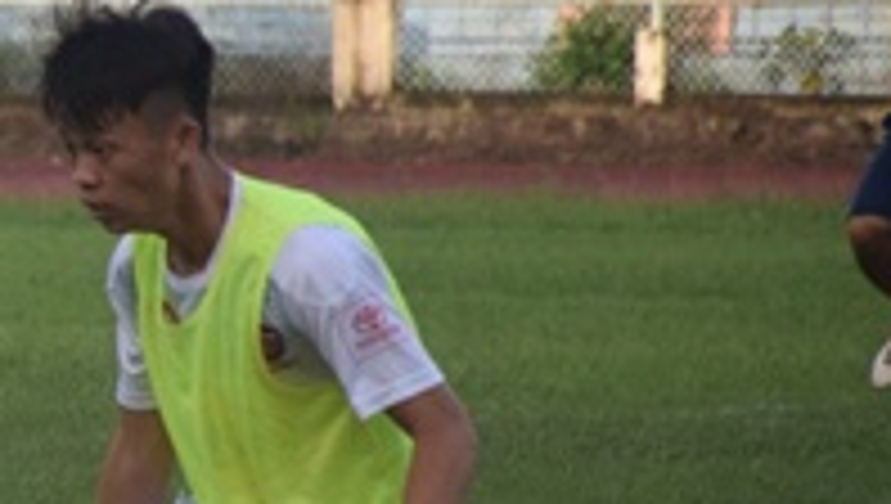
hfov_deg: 3.0
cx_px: -504
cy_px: 439
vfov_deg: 1.7
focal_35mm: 710
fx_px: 16797
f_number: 5.6
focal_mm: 140
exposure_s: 1/1000
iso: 800
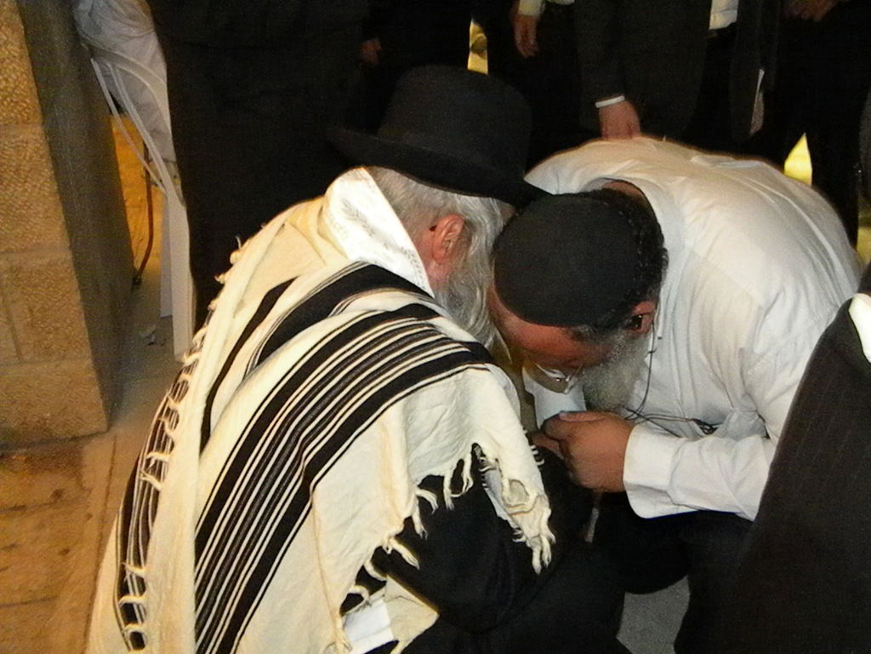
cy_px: 327
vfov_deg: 39.7
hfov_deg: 51.4
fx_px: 906
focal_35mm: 36
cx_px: 436
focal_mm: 6.4
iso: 3200
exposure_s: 1/30
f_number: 3.7
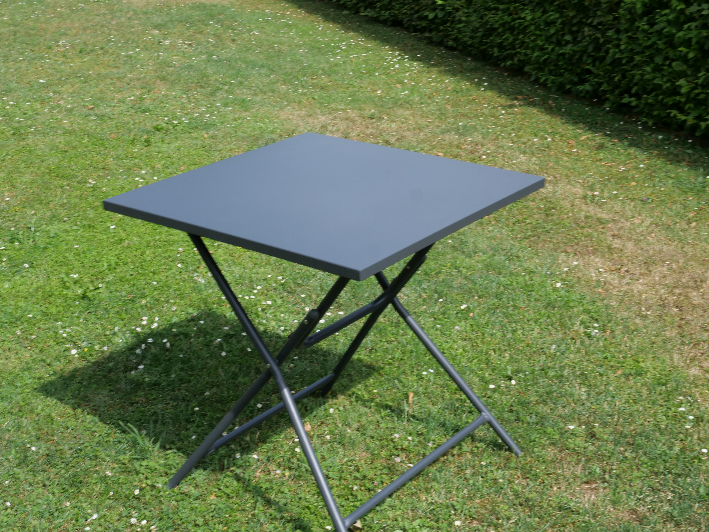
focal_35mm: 56
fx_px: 1147
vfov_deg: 26.1
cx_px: 354
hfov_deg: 34.3
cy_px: 266
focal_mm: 28
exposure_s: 1/80
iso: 200
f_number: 16
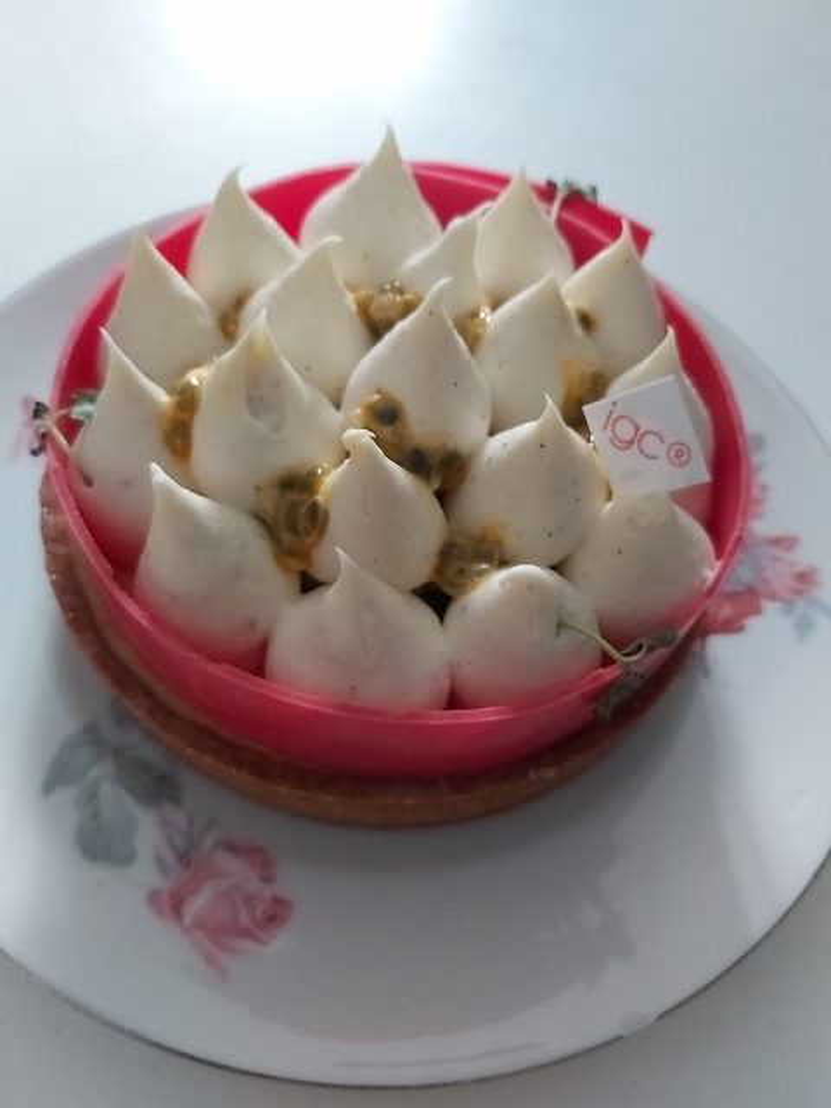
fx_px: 832
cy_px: 554
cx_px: 416
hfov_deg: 53.1
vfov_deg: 67.3
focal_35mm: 26
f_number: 1.7
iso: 500
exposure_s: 1/25
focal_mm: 3.92
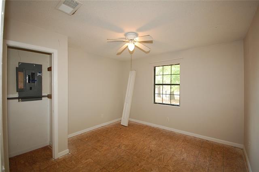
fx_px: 108
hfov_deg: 100.5
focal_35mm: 15
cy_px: 86
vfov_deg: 77.2
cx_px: 130
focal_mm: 10
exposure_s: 1/60
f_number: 5
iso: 400
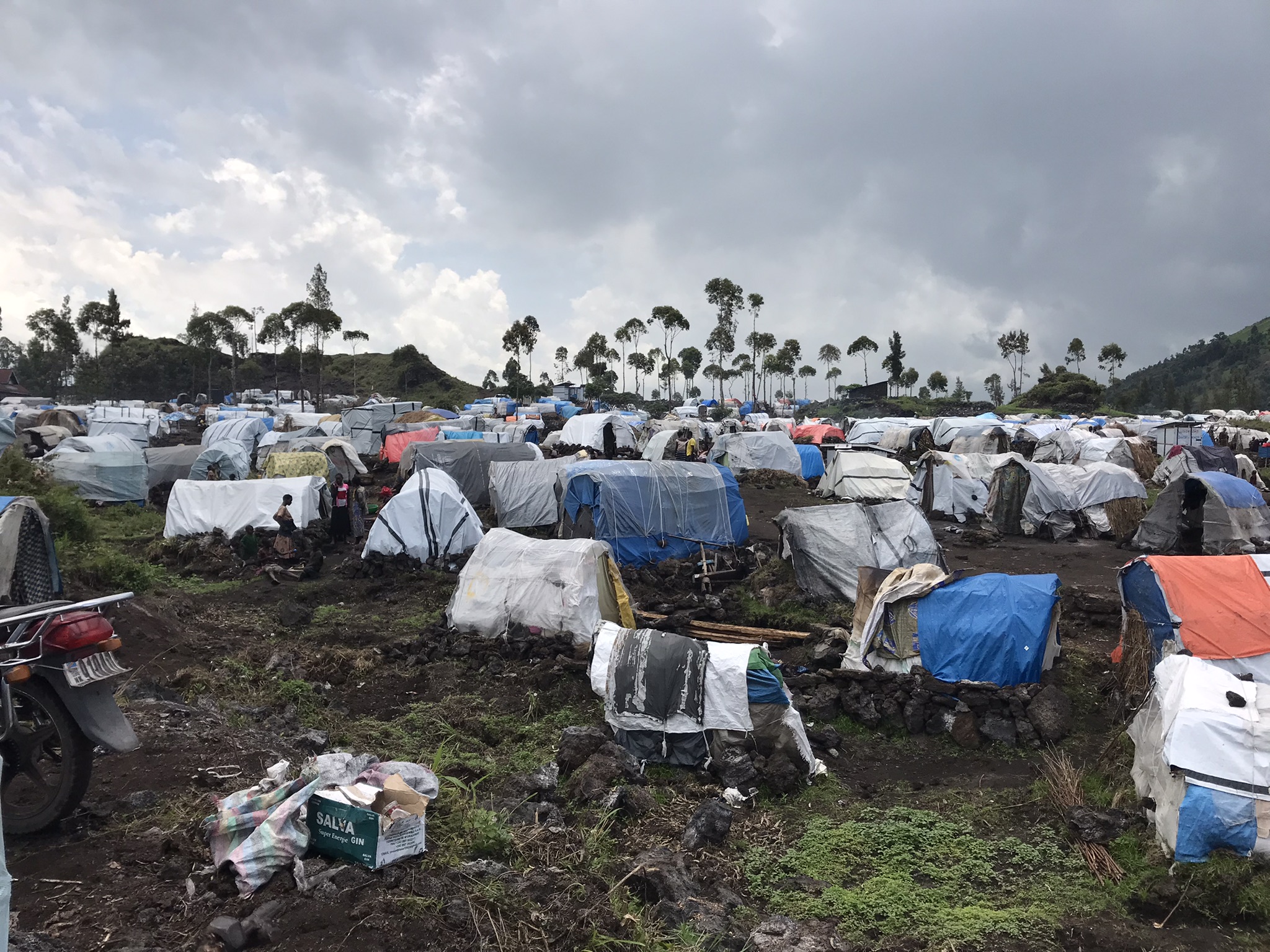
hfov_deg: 63.4
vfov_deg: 49.7
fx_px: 1027
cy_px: 476
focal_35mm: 28
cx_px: 635
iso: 20
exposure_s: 1/2519
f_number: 1.8
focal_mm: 3.99
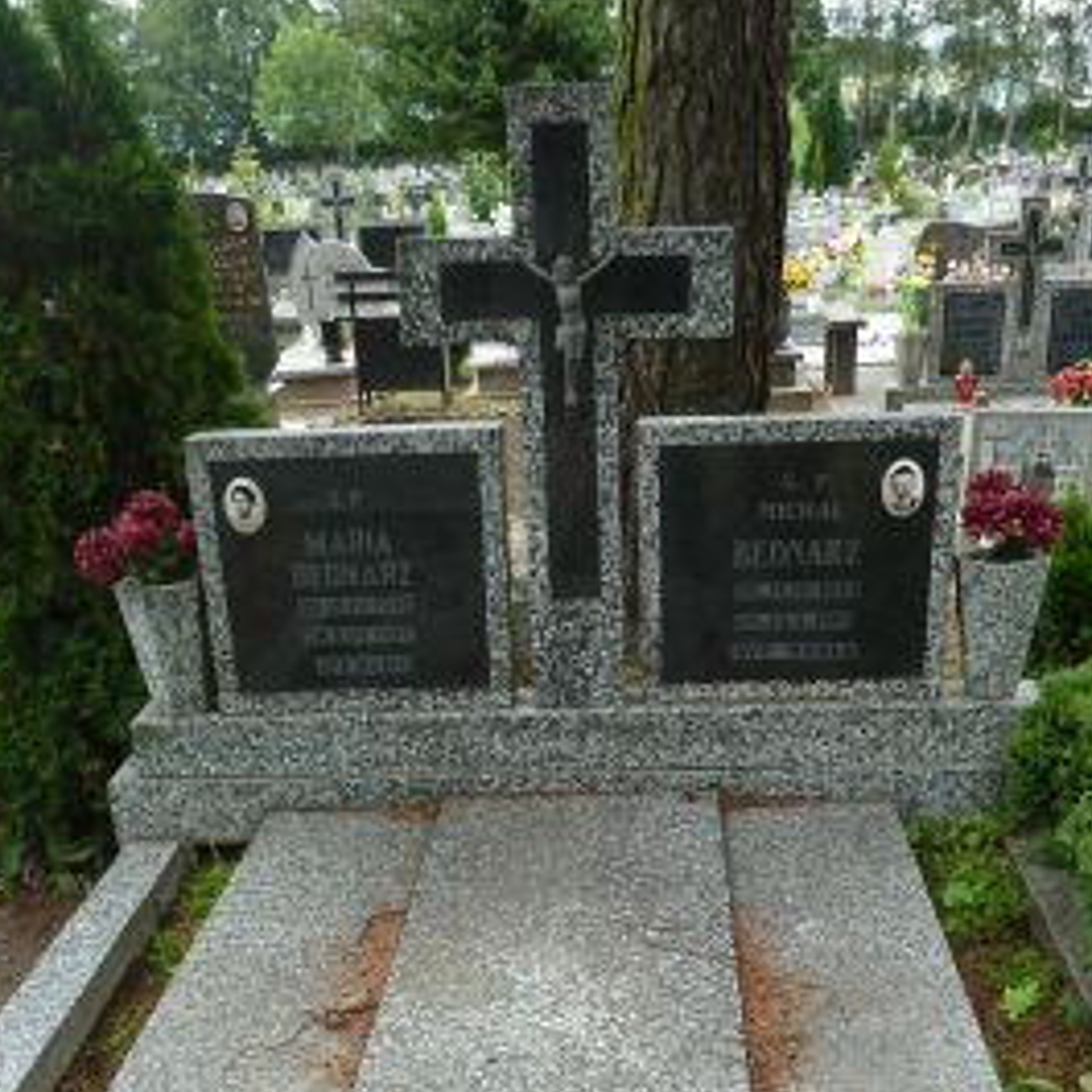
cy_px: 902
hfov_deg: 41.9
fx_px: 1428
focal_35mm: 40
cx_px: 552
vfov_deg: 39.9
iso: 80
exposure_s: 1/80
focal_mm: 4.1
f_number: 3.3
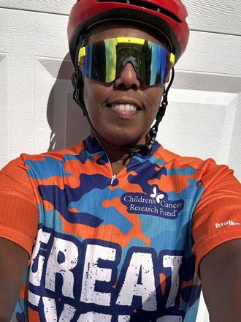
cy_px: 161
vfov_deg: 60.0
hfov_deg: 46.8
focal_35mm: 30
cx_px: 120
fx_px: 278
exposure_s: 1/915
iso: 25
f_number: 1.9
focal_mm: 2.69
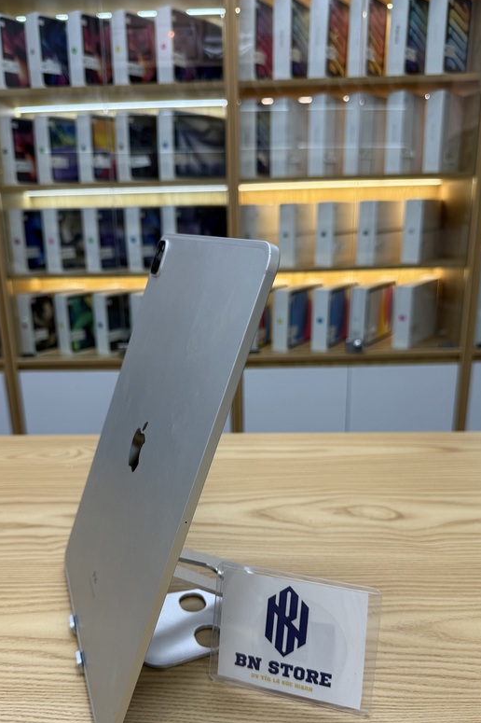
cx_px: 220
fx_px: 582
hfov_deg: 44.9
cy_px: 415
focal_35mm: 29
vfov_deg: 63.4
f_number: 1.78
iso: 50
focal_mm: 6.76
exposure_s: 1/120
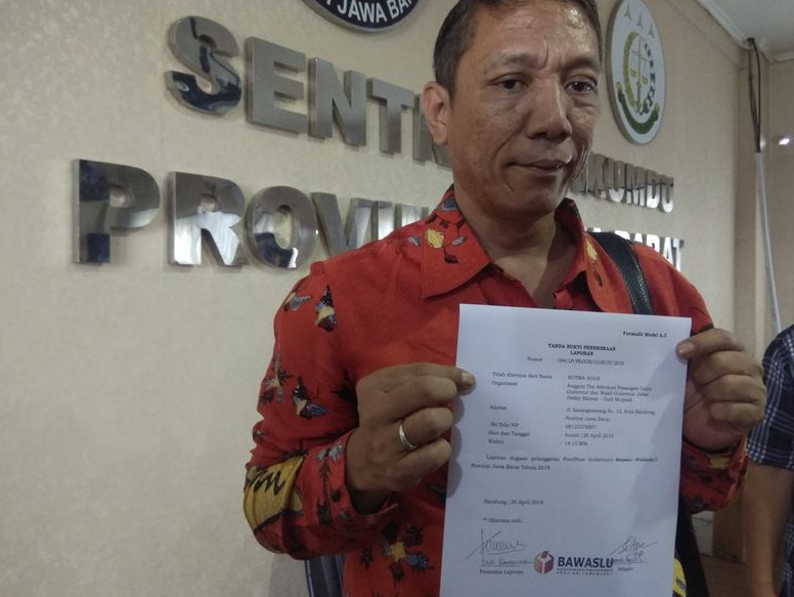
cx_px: 429
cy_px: 287
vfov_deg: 58.9
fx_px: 528
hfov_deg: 73.8
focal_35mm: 23
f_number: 2
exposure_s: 1/14
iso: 800
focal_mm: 3.57
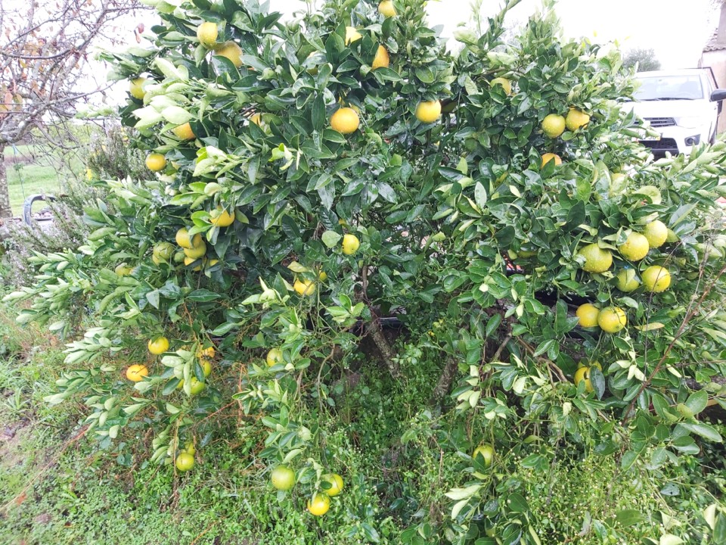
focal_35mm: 26
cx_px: 363
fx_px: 545
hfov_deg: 67.3
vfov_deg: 53.1
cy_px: 272
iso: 64
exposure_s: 1/50
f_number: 1.7
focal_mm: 3.92
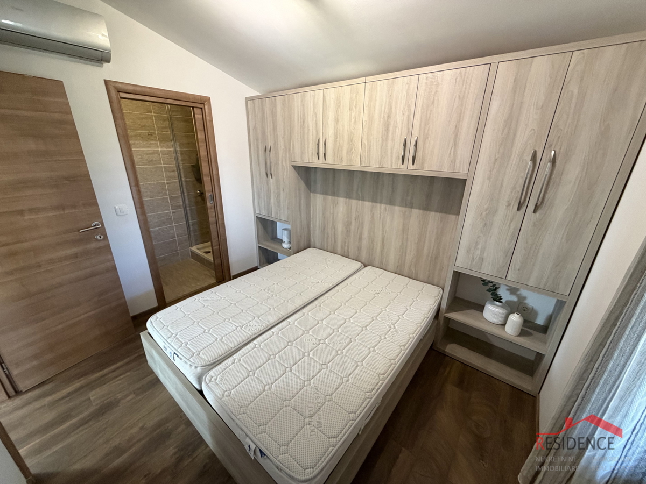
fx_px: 261
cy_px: 242
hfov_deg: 102.1
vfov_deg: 85.7
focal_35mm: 14
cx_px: 323
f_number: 2.2
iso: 500
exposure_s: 1/50
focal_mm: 2.22
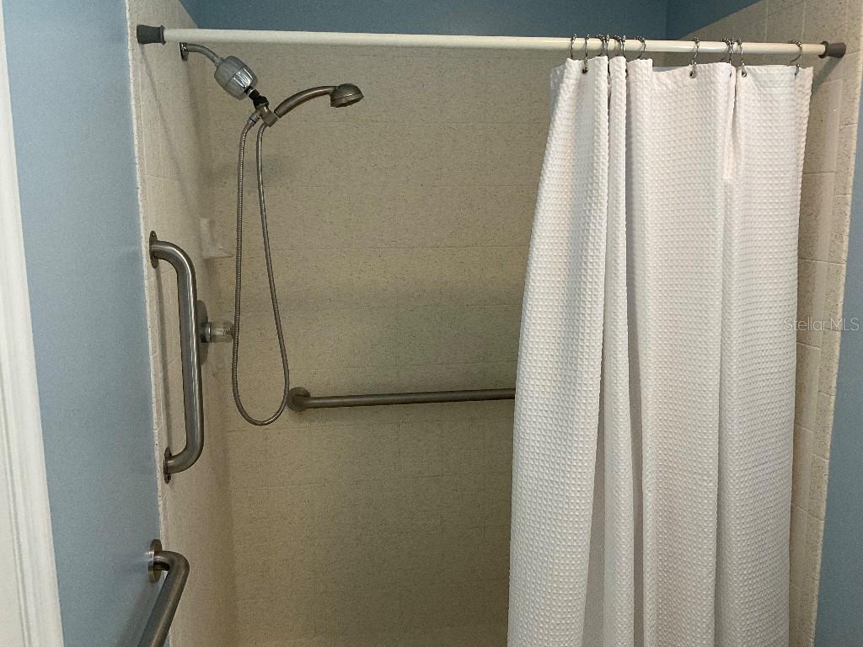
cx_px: 432
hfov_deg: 61.7
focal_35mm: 29
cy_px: 324
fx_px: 723
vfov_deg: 48.2
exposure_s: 1/60
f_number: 1.8
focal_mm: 3
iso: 100
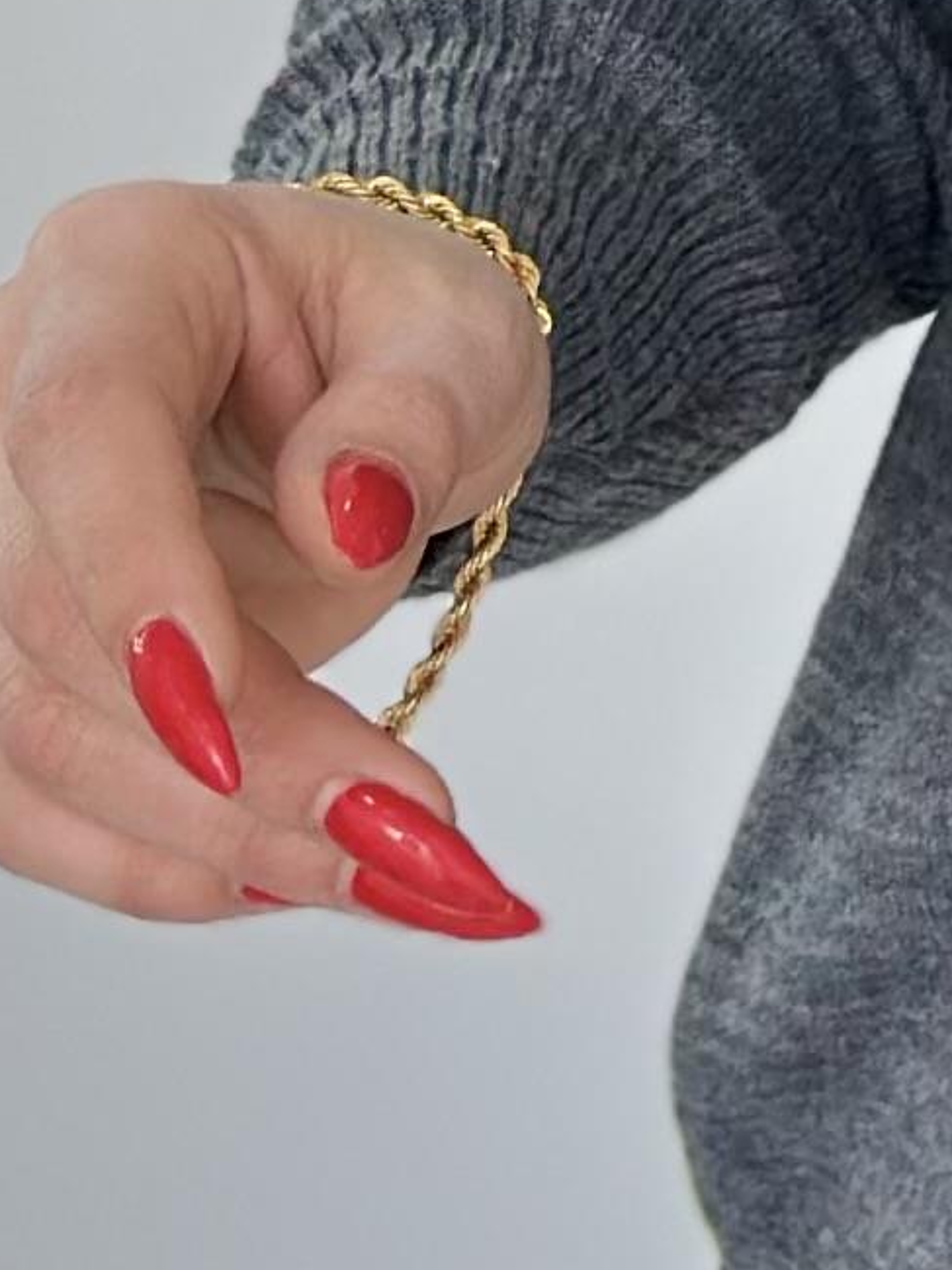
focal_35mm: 298
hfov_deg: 4.9
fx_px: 10924
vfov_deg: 6.5
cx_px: 2189
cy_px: -998
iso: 64
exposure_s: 1/134
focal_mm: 6.86
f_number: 1.78
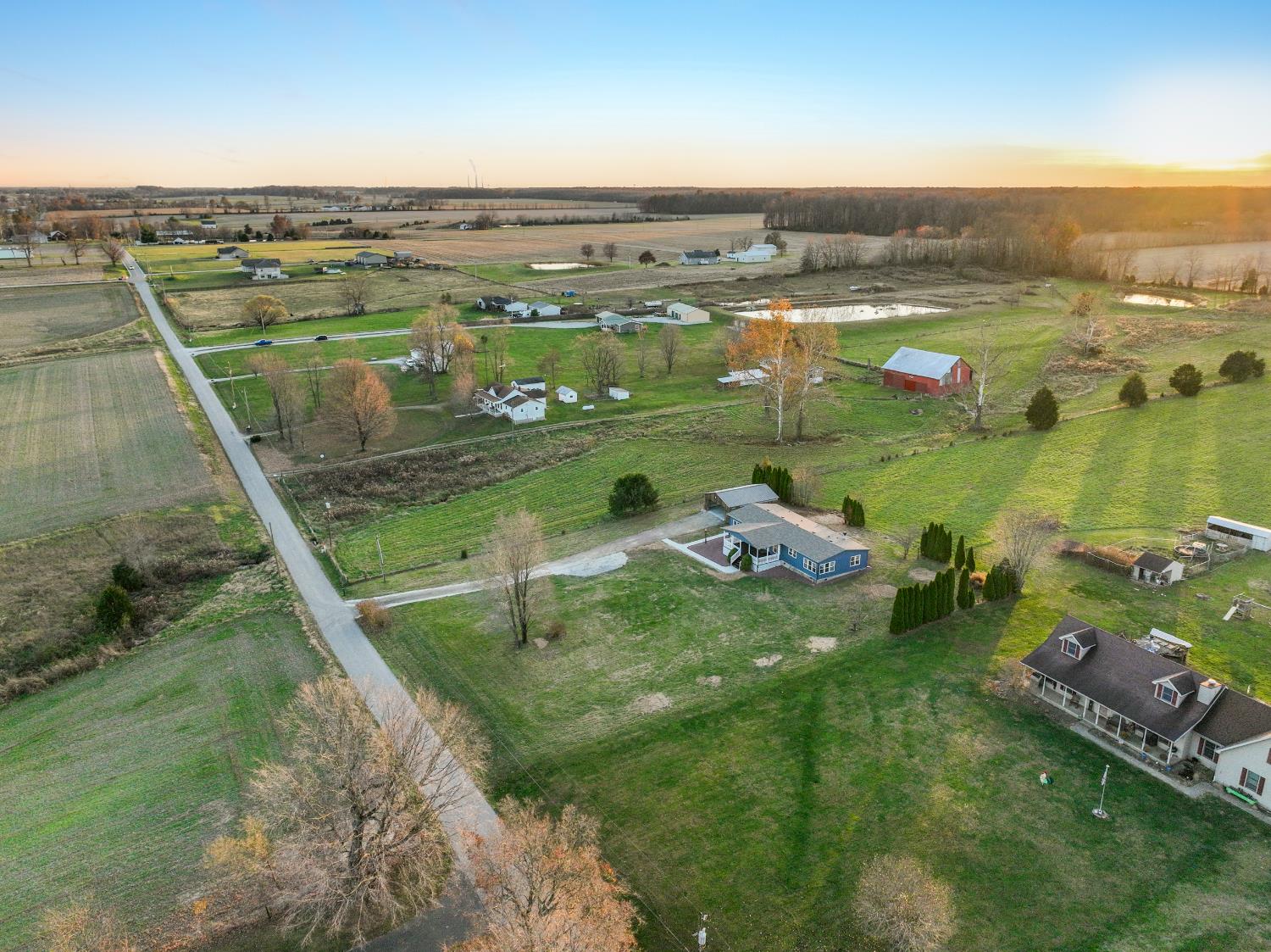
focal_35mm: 24
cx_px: 636
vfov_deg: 56.8
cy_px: 476
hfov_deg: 71.6
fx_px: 881
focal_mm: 12.29
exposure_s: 1/800
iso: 400
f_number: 2.8
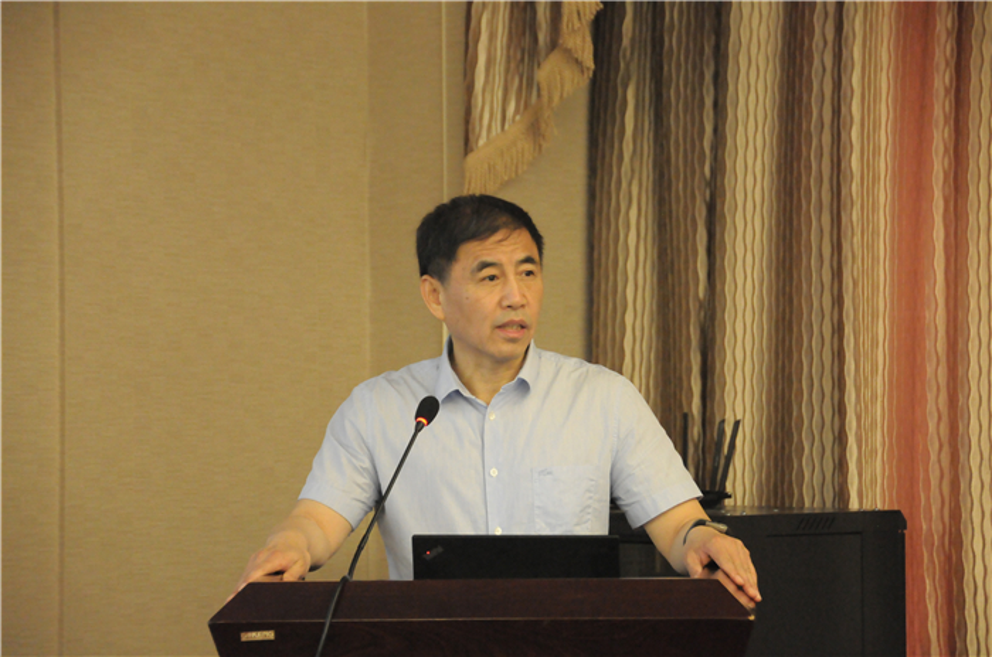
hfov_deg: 13.1
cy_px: 328
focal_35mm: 158
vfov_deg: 8.7
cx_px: 496
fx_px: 4332
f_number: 5.6
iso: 2800
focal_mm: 105
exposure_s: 1/30
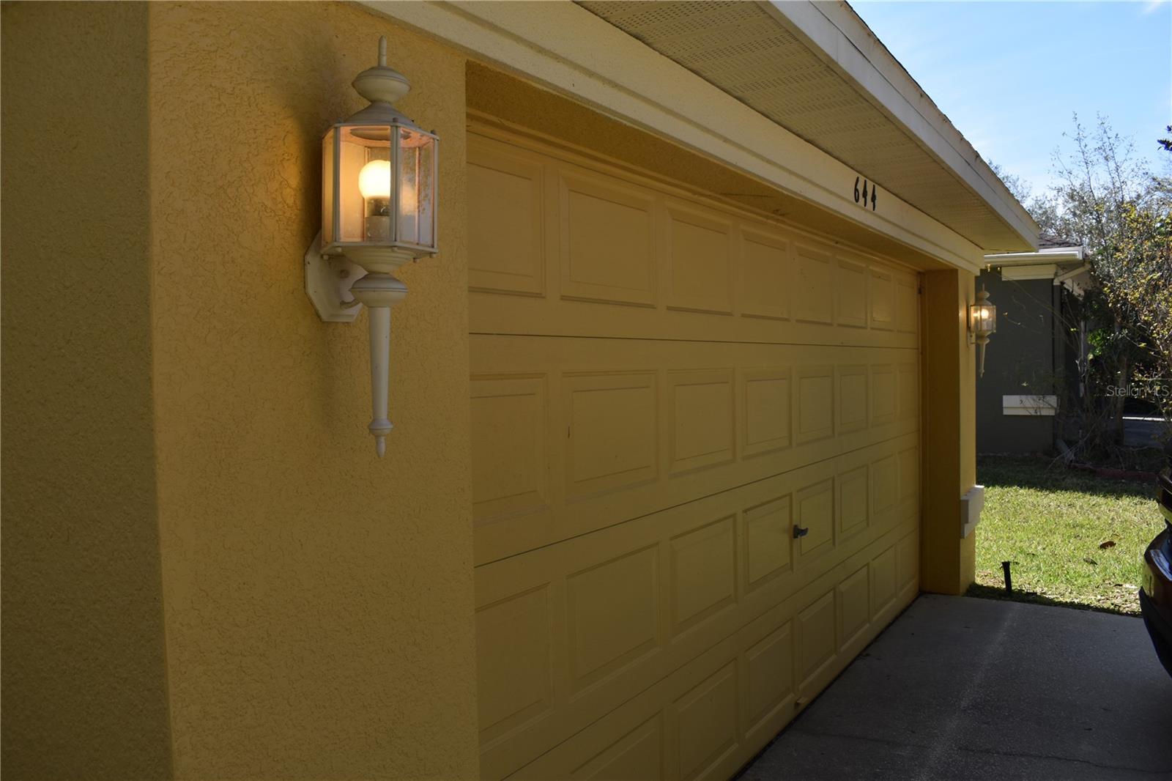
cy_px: 390
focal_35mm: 27
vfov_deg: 47.9
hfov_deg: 67.4
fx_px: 879
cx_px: 586
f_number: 8
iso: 140
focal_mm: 18
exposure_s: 1/250
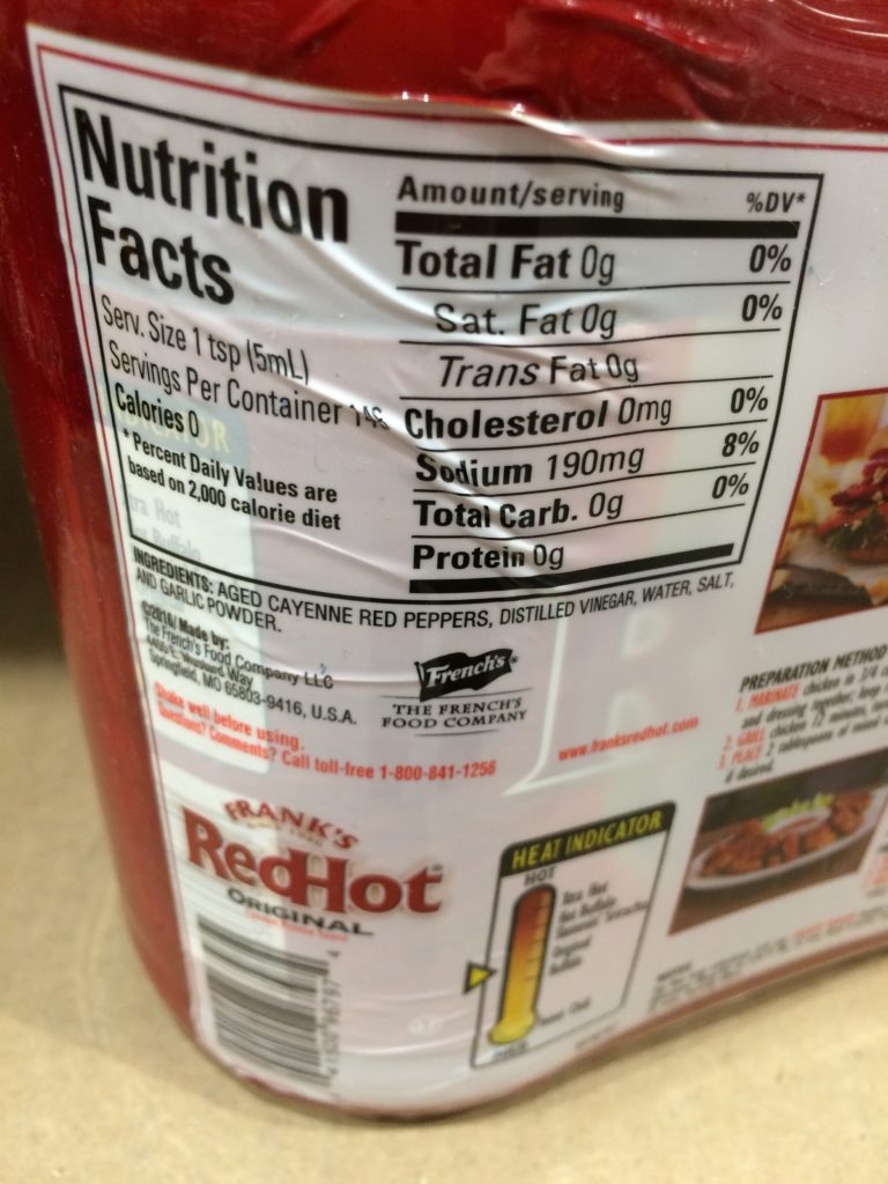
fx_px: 992
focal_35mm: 29
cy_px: 592
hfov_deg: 48.2
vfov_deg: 61.7
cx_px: 444
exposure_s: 1/30
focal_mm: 4.15
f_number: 2.2
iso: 125
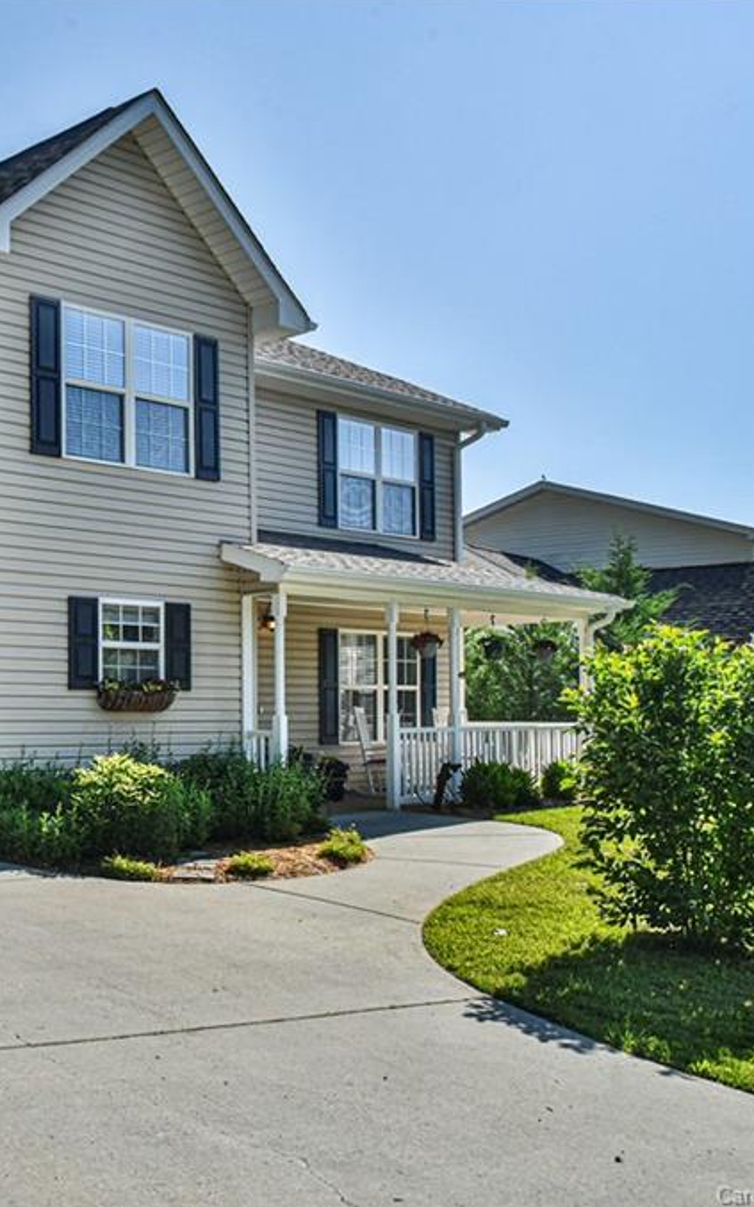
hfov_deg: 31.7
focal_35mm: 37
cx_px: -4
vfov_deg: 52.8
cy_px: 602
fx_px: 1217
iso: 1600
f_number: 13
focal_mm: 24
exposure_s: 1/640
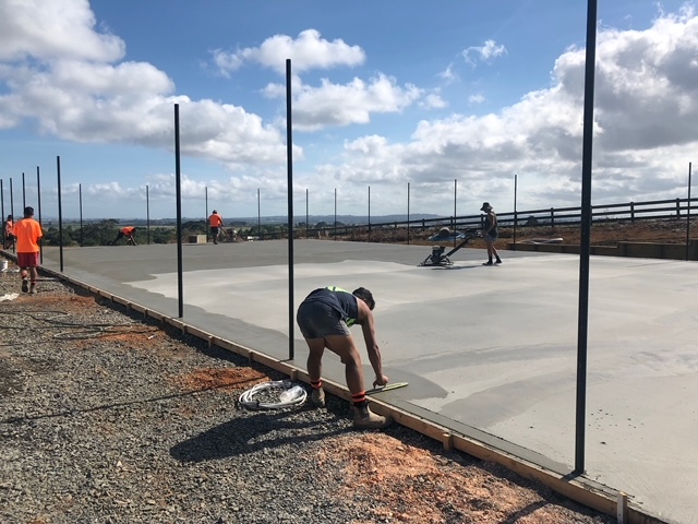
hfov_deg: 63.4
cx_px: 349
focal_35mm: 28
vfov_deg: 49.7
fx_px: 565
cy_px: 262
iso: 25
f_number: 1.8
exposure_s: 1/4425
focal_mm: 4
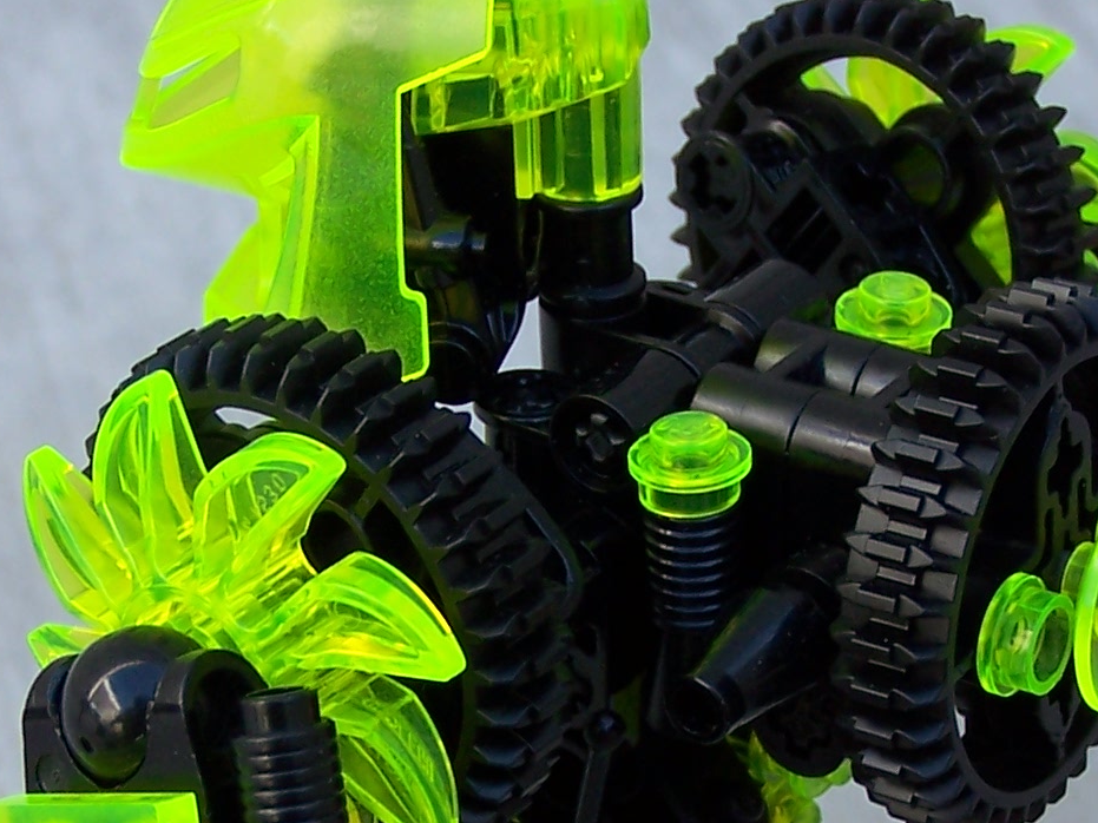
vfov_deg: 10.1
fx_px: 4630
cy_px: 766
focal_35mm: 146
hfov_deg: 13.5
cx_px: 645
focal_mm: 9.8
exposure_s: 1/90
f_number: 3.2
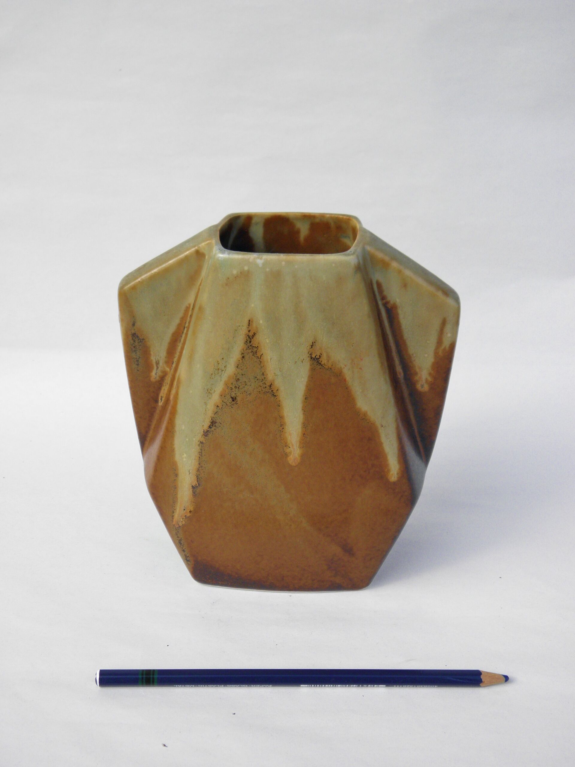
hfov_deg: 27.0
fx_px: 1196
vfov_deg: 35.5
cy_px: 384
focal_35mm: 54
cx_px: 288
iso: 100
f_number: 4.1
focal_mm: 9.7
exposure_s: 1/250
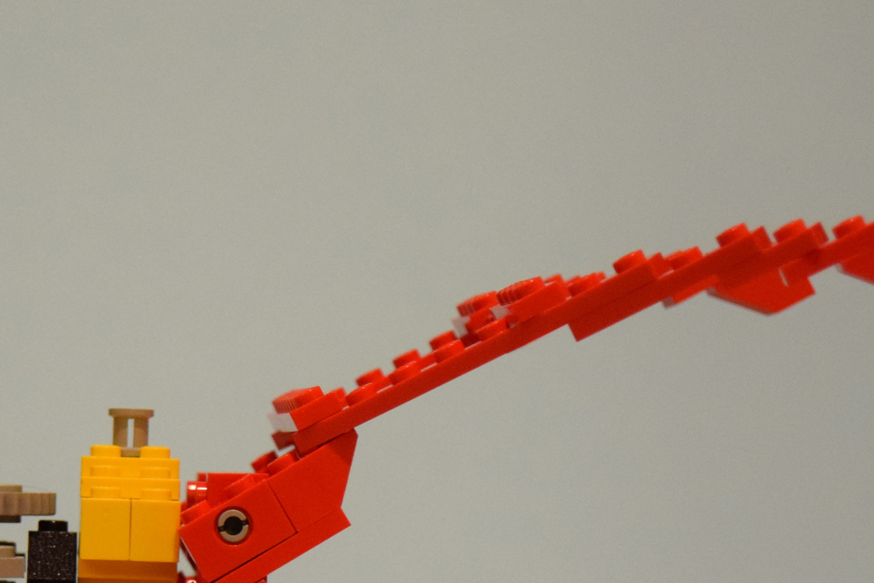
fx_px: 4176
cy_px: 561
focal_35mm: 172
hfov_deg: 11.9
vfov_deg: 7.9
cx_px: 117
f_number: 5.6
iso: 2800
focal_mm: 55
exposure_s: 1/60
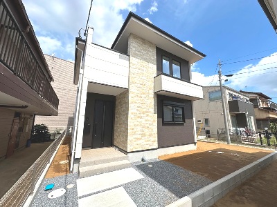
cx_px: 138
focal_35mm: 14
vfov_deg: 85.7
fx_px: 112
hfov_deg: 102.1
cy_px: 104
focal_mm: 2.22
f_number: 2.2
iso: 50
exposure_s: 1/3401
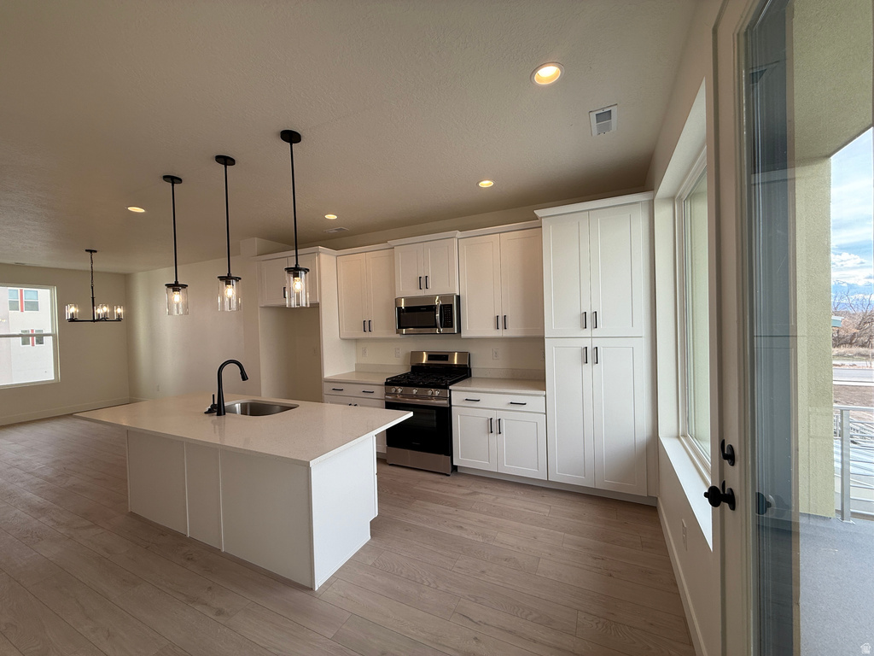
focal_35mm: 14
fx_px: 353
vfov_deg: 85.7
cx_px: 437
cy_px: 328
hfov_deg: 102.1
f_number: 2.2
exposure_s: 1/162
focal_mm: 2.22
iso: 50
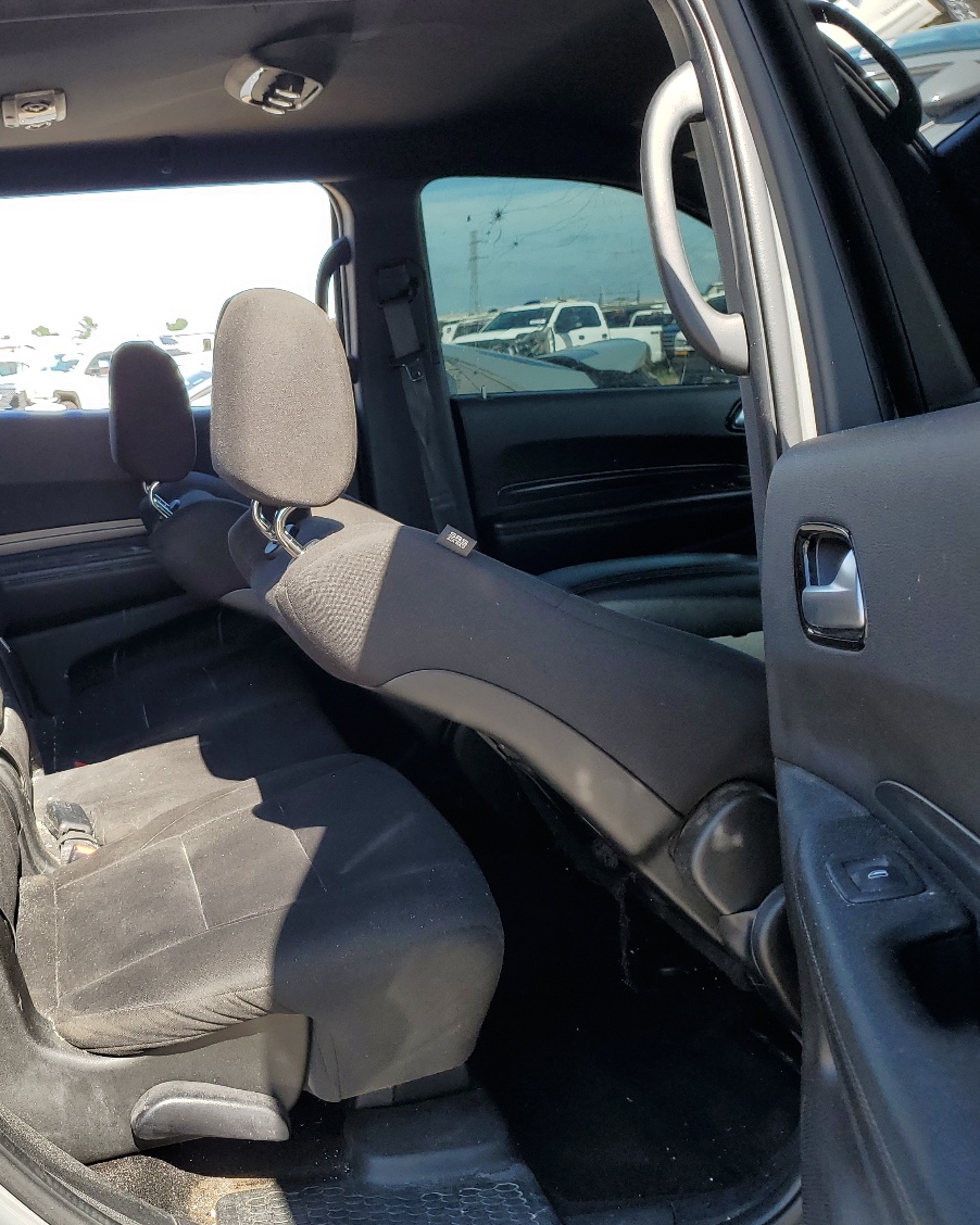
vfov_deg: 50.3
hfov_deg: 40.0
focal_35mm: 36
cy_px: 644
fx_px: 1306
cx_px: 240
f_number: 1.5
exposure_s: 1/714
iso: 50
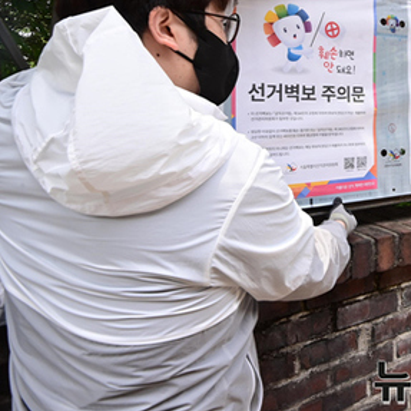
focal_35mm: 36
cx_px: 447
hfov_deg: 38.5
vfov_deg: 45.0
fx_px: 484
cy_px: 122
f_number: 11
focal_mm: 19
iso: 640
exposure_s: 1/200
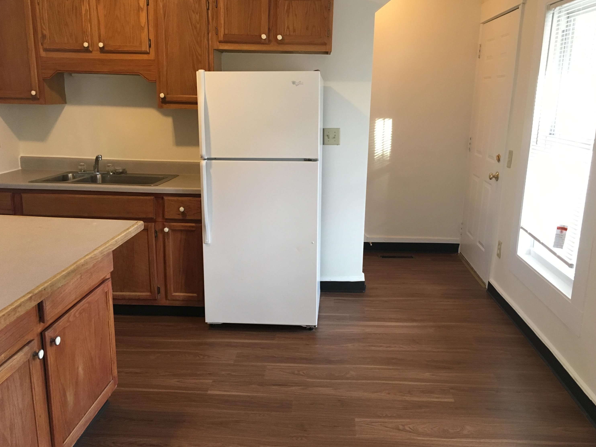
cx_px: 299
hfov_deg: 60.0
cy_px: 225
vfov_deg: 46.8
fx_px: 516
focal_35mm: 30
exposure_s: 1/30
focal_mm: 4.15
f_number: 2.2
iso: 125
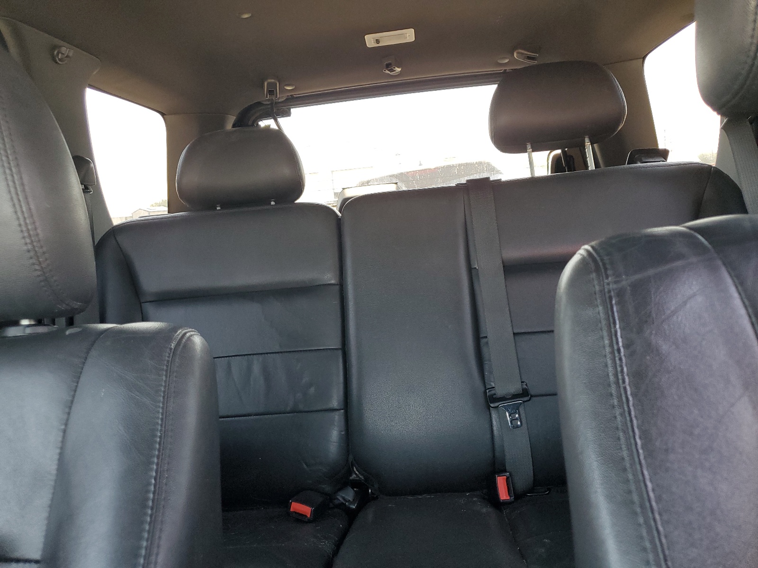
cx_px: 379
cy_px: 284
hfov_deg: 67.3
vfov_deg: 53.1
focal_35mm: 26
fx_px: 569
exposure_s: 1/120
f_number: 1.5
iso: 96
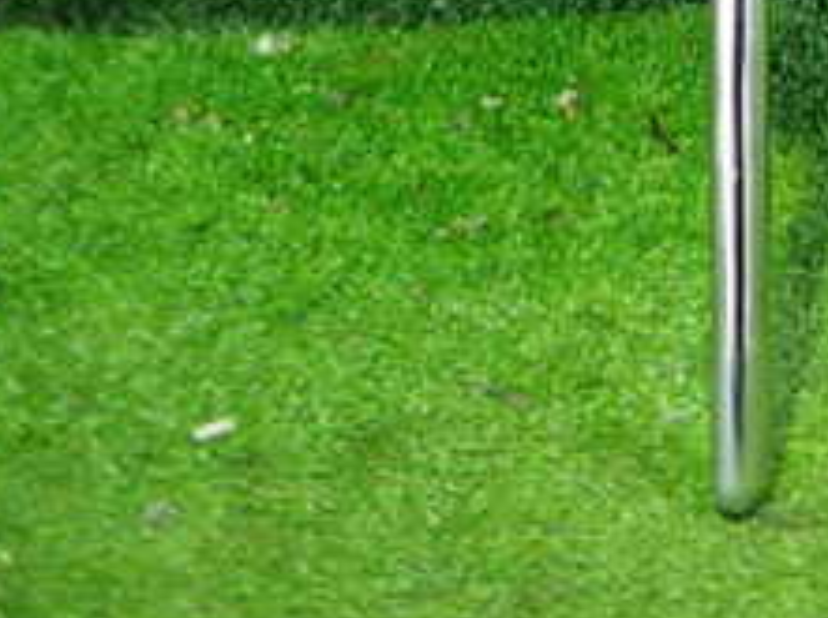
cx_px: 1012
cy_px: -172
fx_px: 1624
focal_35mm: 68
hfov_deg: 25.5
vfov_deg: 19.9
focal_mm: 4.5
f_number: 2
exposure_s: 1/30
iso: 640
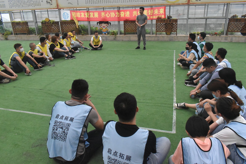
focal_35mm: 27
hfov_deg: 67.4
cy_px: 82
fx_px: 184
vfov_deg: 47.9
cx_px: 123
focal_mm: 18
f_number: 10
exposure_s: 1/400
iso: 6400
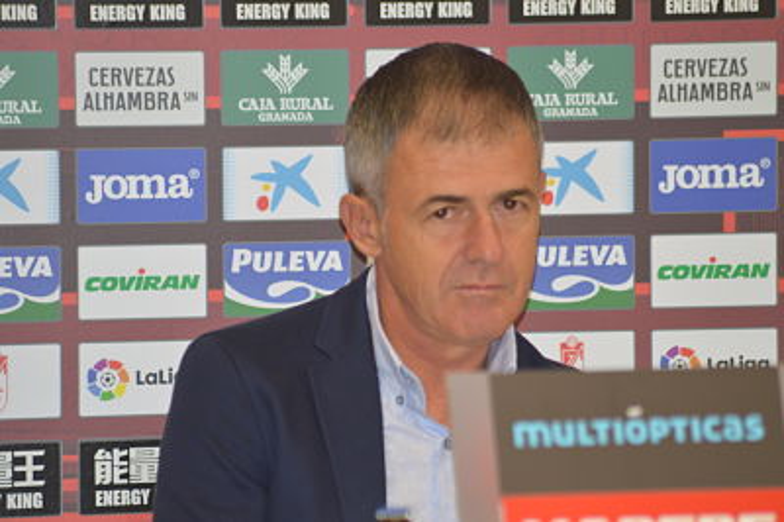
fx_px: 7181
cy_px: 261
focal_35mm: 330
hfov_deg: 6.2
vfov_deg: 4.2
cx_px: 392
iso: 800
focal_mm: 220
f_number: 5
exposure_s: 1/60
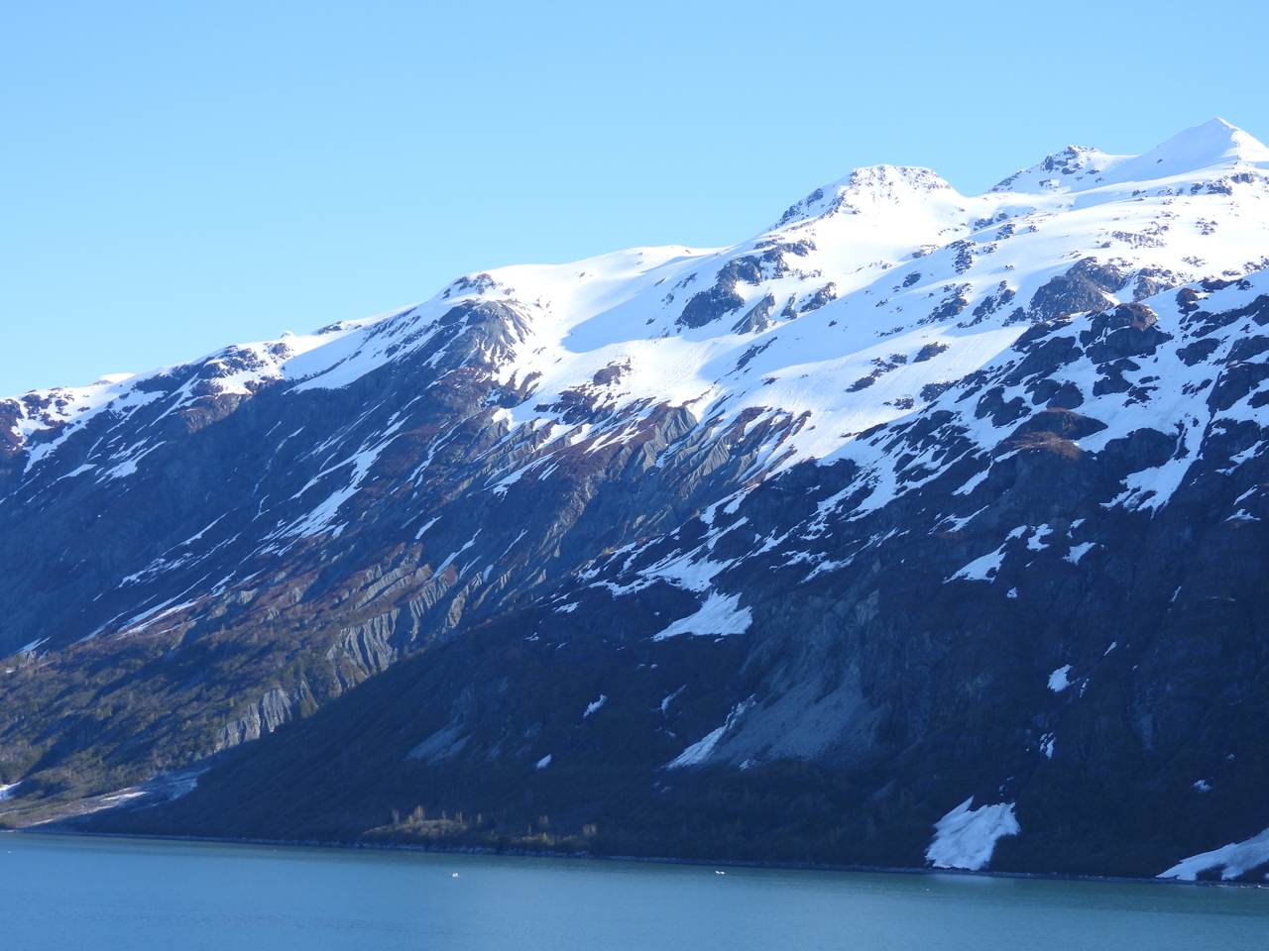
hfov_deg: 26.0
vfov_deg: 19.6
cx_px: 634
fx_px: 2749
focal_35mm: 75
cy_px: 476
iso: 100
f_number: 3.5
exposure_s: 1/800
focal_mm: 13.4
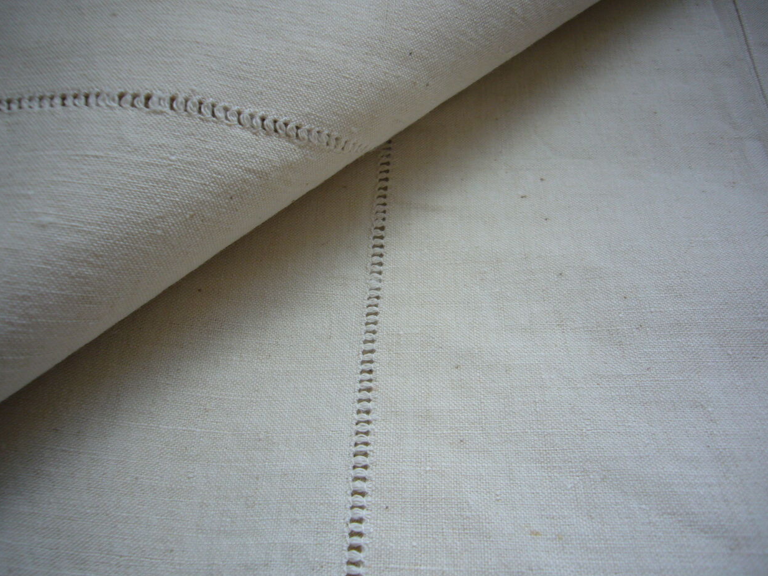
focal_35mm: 29
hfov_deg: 61.7
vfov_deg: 48.2
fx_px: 643
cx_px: 375
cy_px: 278
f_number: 2.8
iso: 80
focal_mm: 4.6
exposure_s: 1/40
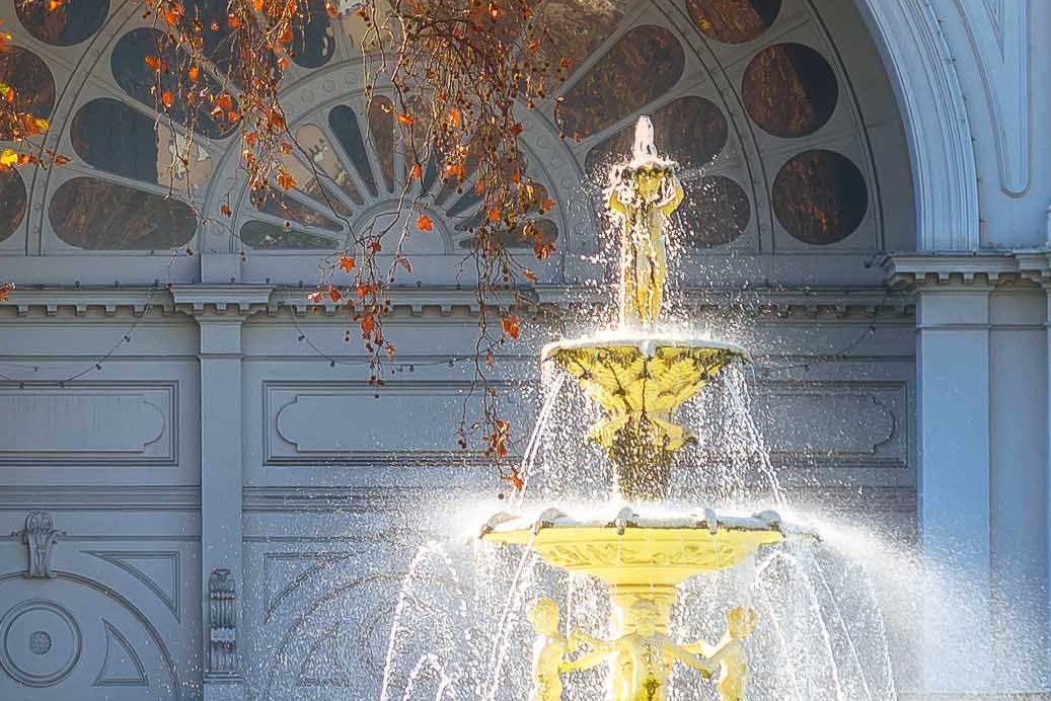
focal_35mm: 493
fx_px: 14396
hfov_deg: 4.2
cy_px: -82
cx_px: -657
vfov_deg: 2.8
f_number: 4
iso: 100
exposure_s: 1/250
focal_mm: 85
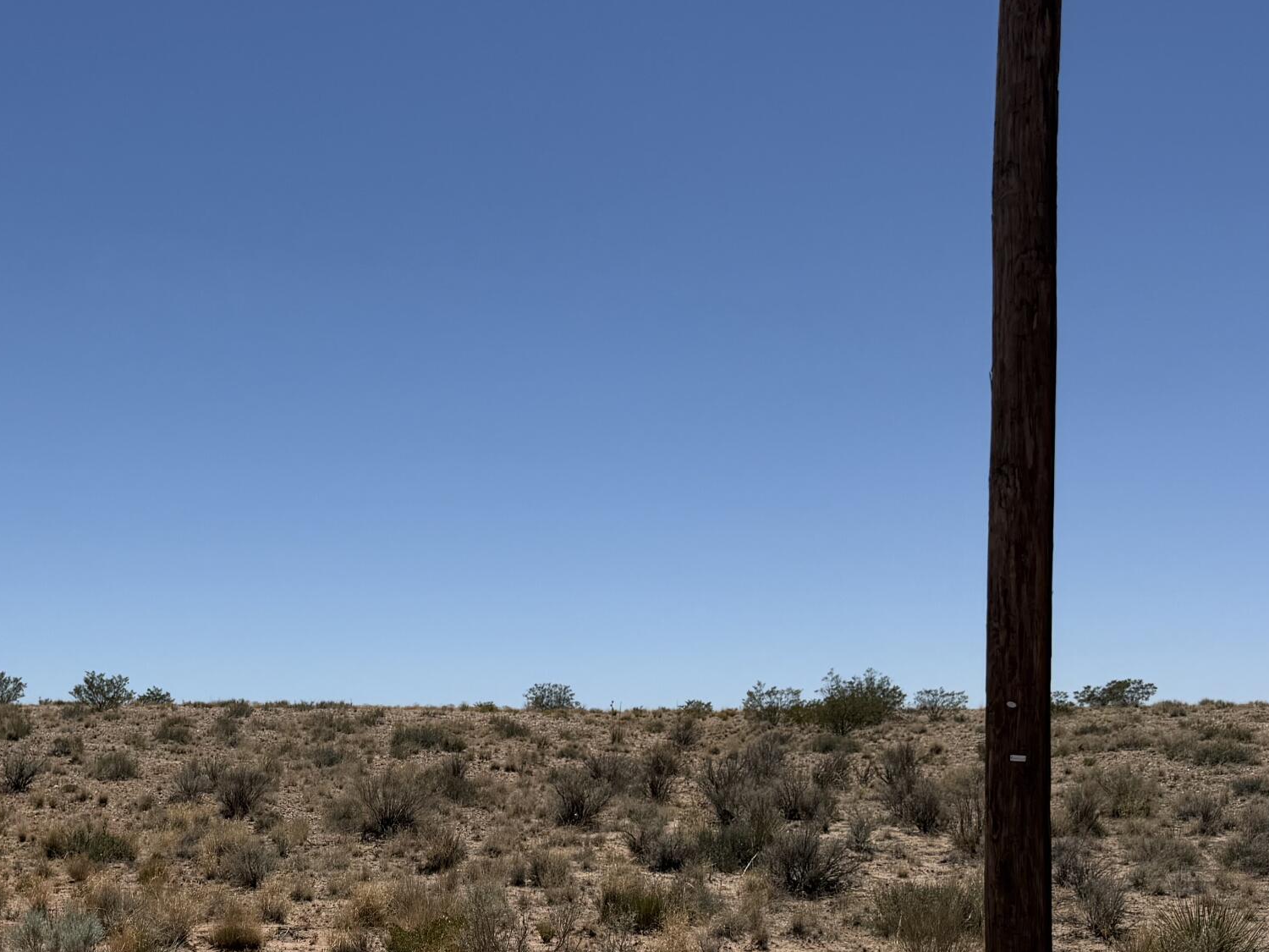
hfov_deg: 38.4
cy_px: 768
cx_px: 288
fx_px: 1760
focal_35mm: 48
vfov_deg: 29.5
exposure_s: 1/8130
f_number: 1.78
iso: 80
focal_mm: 6.76
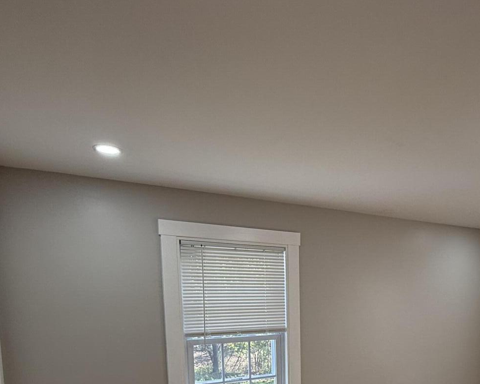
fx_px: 398
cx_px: 317
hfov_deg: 60.8
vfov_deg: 46.5
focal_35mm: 28
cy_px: 345
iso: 64
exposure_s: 1/120
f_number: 2.2
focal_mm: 2.22
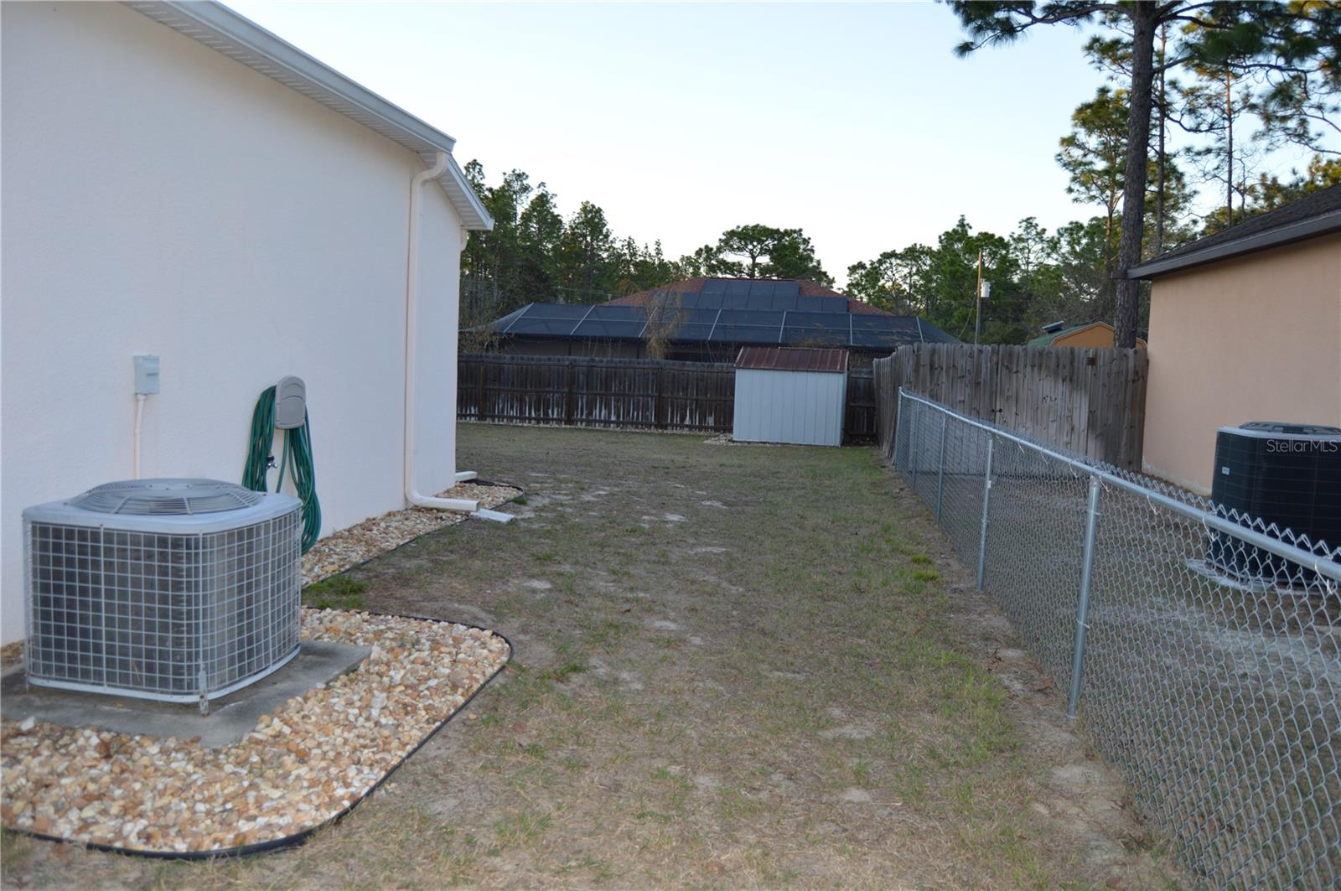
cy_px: 446
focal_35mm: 27
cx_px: 670
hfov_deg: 67.4
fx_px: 1005
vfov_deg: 47.8
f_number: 4
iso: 180
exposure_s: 1/125
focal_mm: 18
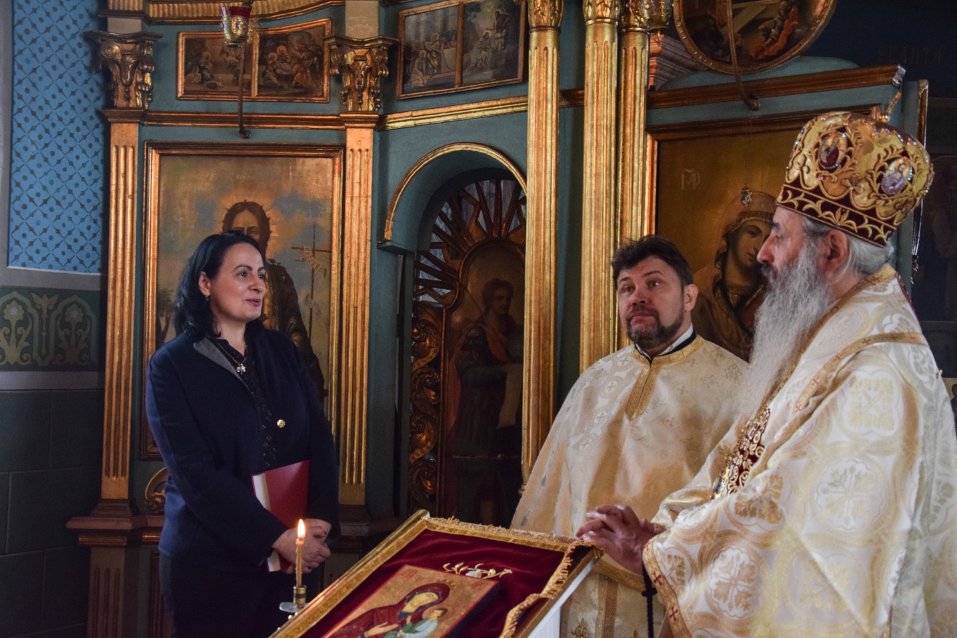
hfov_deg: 46.4
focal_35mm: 42
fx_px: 1117
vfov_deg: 31.9
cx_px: 478
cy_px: 319
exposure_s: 1/160
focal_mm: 28
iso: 1250
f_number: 4
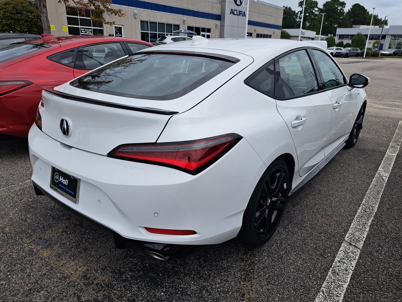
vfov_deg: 56.8
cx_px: 201
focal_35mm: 24
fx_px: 279
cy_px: 151
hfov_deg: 71.6
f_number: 1.8
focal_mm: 5.23
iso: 50
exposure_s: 1/824
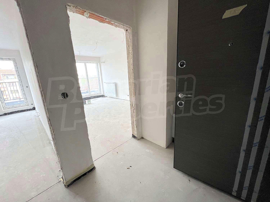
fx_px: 101
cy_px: 101
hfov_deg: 106.2
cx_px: 135
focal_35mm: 13
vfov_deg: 89.9
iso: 64
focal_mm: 1.57
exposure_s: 1/99
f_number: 1.8
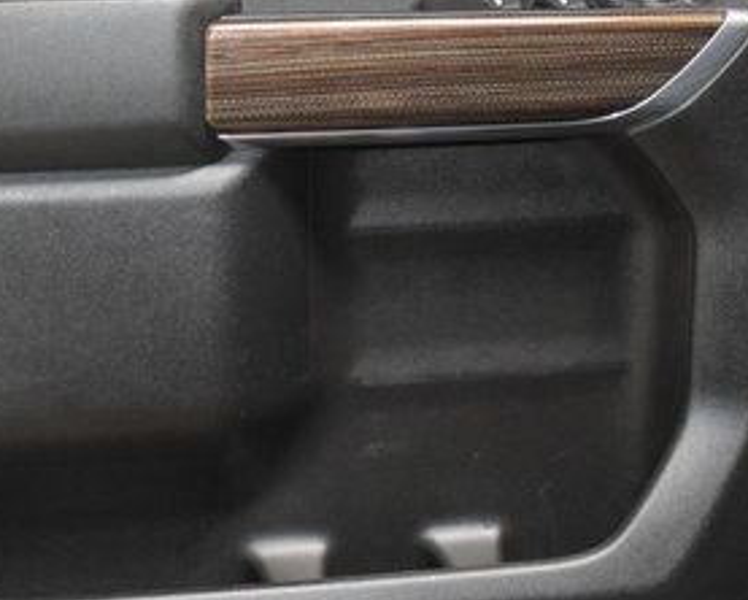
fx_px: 1728
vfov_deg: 19.5
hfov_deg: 24.4
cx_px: 370
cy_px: 139
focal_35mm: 78
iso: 3200
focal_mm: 24
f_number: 3.8
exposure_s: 1/60
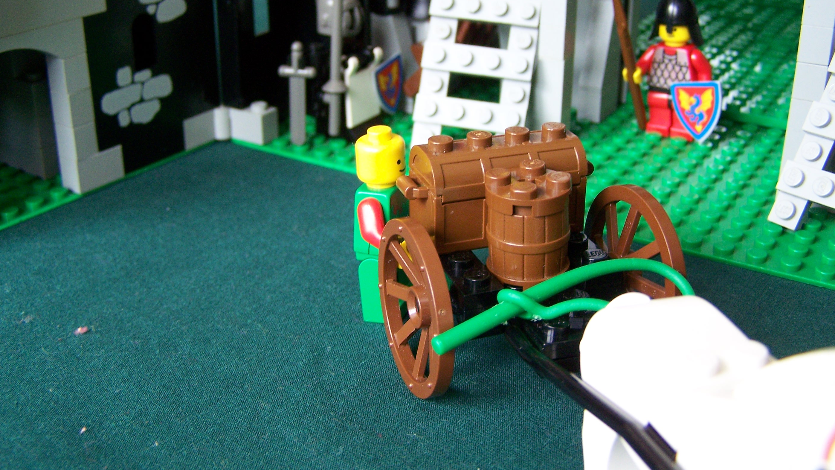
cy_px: 171
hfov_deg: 48.4
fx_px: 930
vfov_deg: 28.2
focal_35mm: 42
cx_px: 422
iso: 160
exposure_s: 1/30
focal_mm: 6.3
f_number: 2.8
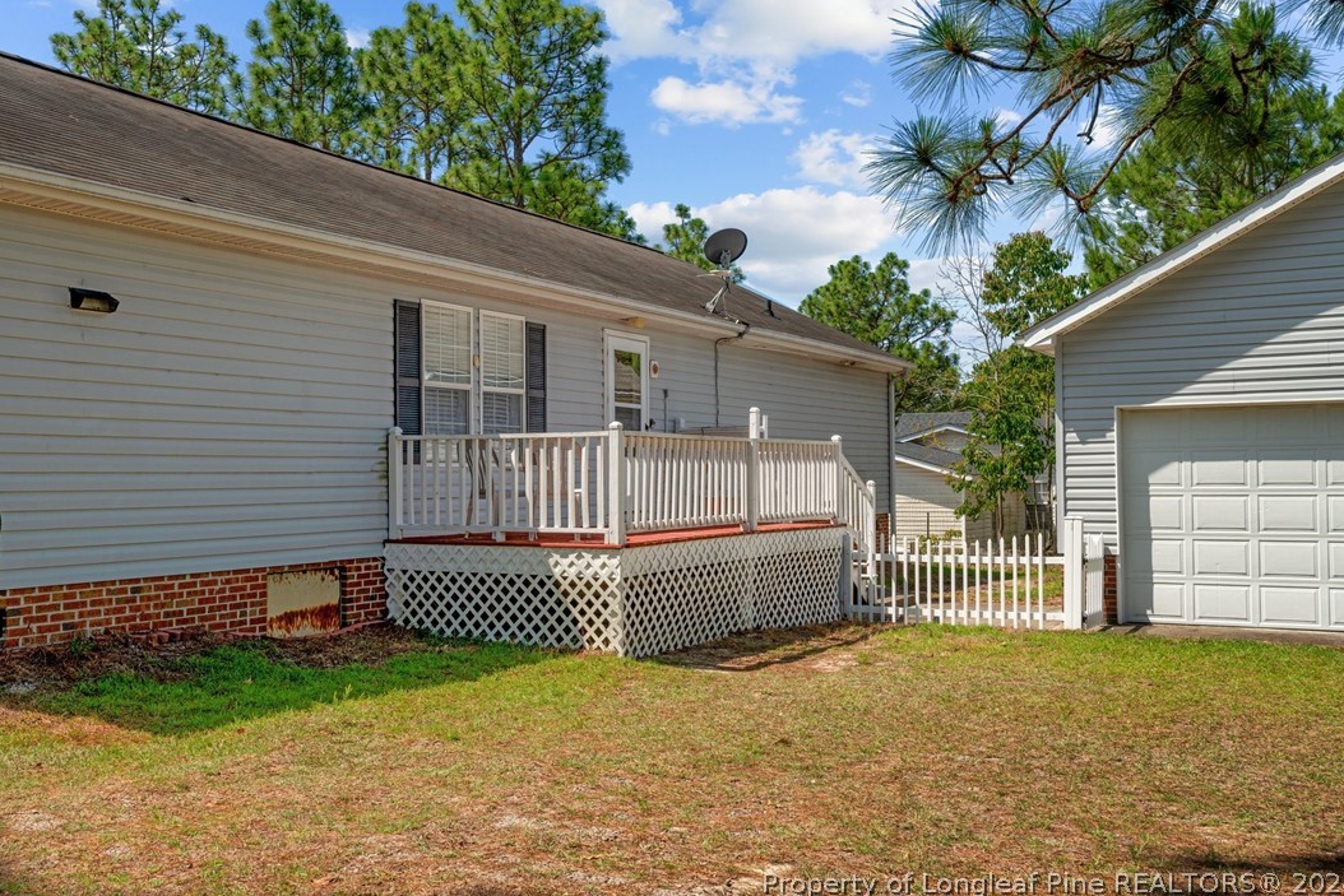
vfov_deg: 37.4
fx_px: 1326
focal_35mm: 36
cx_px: 673
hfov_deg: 53.8
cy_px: 443
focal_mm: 34.5
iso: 400
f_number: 8
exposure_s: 1/400
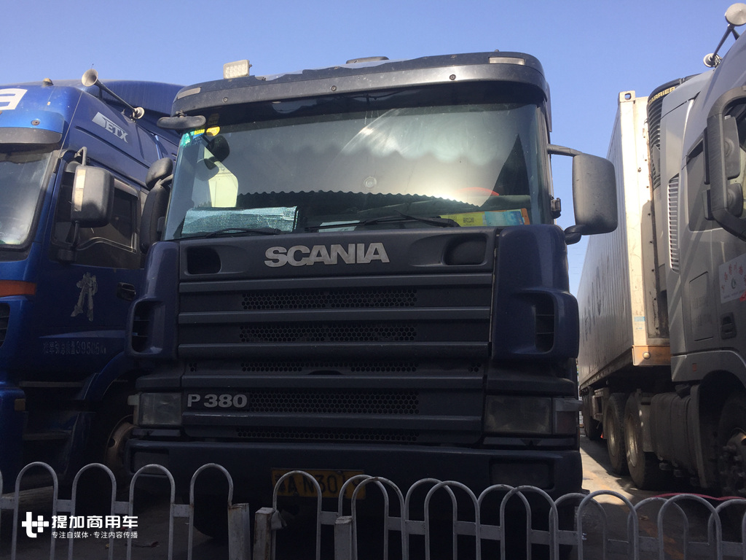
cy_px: 280
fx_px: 625
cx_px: 373
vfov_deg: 48.2
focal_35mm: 29
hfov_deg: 61.7
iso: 32
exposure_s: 1/1041
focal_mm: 4.15
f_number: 2.2
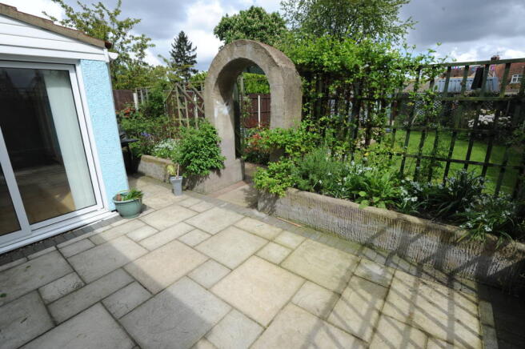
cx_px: 262
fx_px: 233
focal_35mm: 16
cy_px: 174
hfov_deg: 96.8
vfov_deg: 73.6
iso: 800
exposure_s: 1/640
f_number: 13
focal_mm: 16
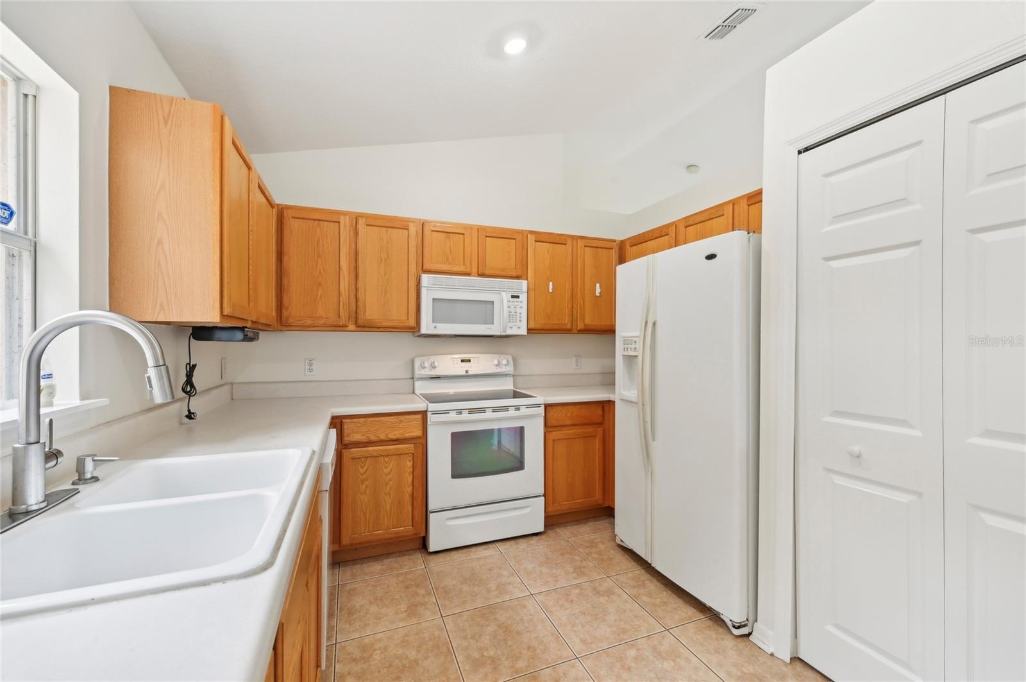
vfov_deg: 81.1
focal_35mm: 14
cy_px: 341
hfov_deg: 104.3
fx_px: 399
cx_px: 513
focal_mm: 14
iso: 400
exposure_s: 1/25
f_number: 8
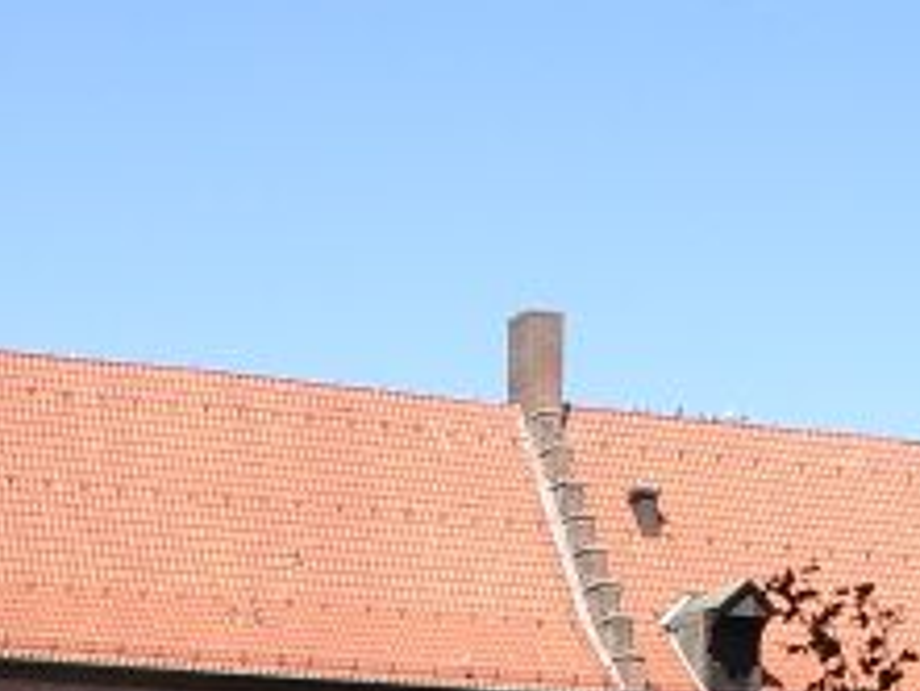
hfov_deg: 14.6
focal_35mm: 134
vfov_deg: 10.9
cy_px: 795
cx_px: 787
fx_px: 3563
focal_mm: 7.69
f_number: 4
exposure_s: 1/388
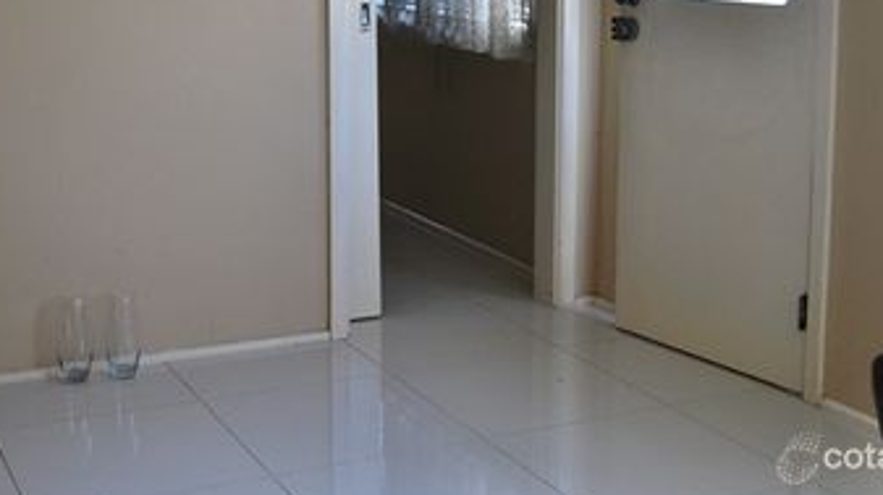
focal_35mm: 57
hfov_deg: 36.6
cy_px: 101
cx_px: 372
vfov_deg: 20.8
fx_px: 1334
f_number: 4.2
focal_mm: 26
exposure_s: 1/50
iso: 200
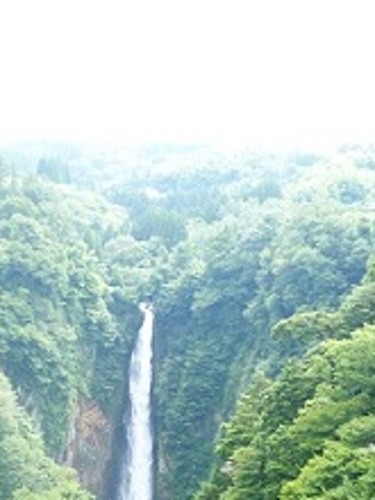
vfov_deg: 35.4
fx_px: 780
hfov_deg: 26.9
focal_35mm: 54
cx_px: 141
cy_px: 305
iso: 80
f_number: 3
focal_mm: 5.2
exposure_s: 1/80
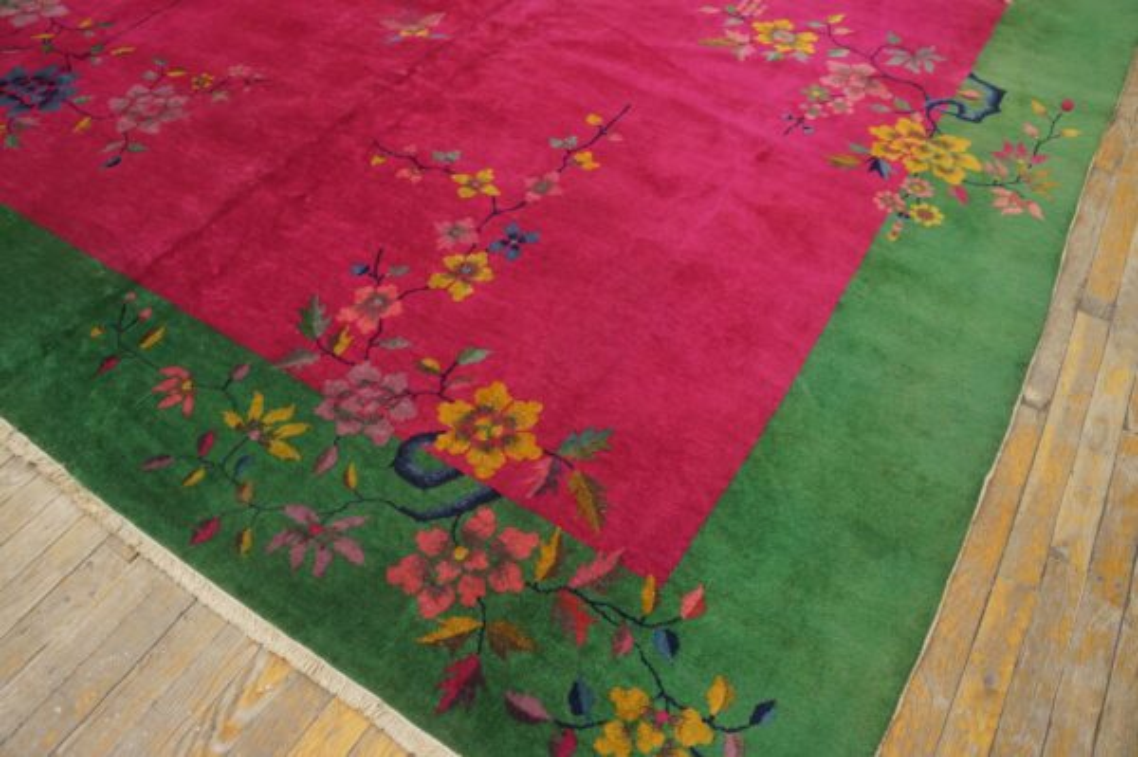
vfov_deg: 47.9
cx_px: 569
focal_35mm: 27
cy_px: 378
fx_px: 853
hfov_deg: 67.4
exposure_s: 1/60
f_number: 4
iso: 1000
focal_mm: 18
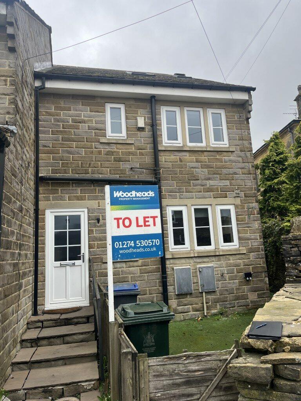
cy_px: 200
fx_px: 301
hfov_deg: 53.1
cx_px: 150
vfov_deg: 67.3
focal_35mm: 26
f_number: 1.6
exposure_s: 1/388
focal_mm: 5.1
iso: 50
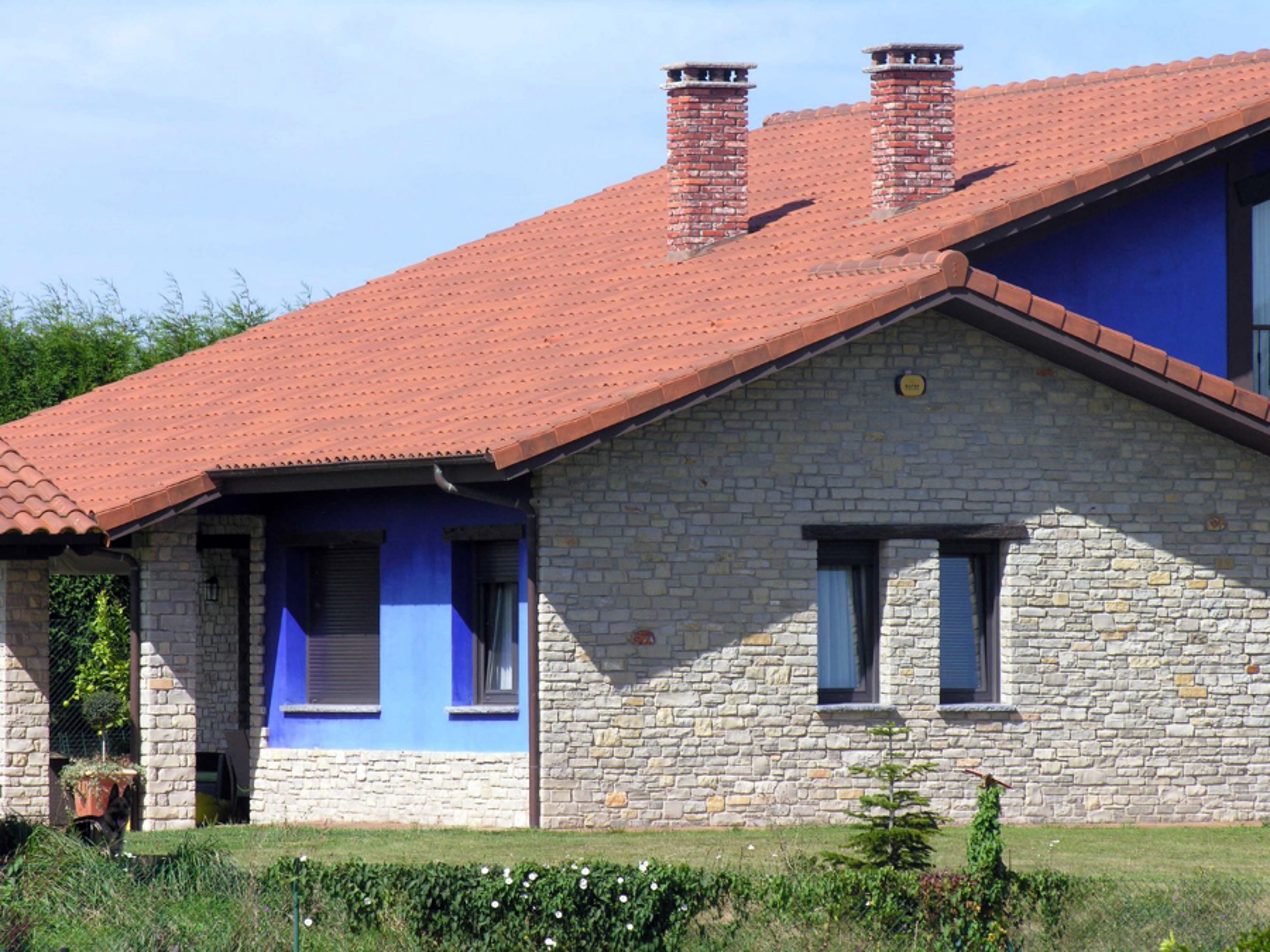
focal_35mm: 253
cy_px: 476
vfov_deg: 5.9
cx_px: 635
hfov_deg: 7.8
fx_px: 9282
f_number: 7.1
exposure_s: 1/140
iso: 50
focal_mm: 64.5
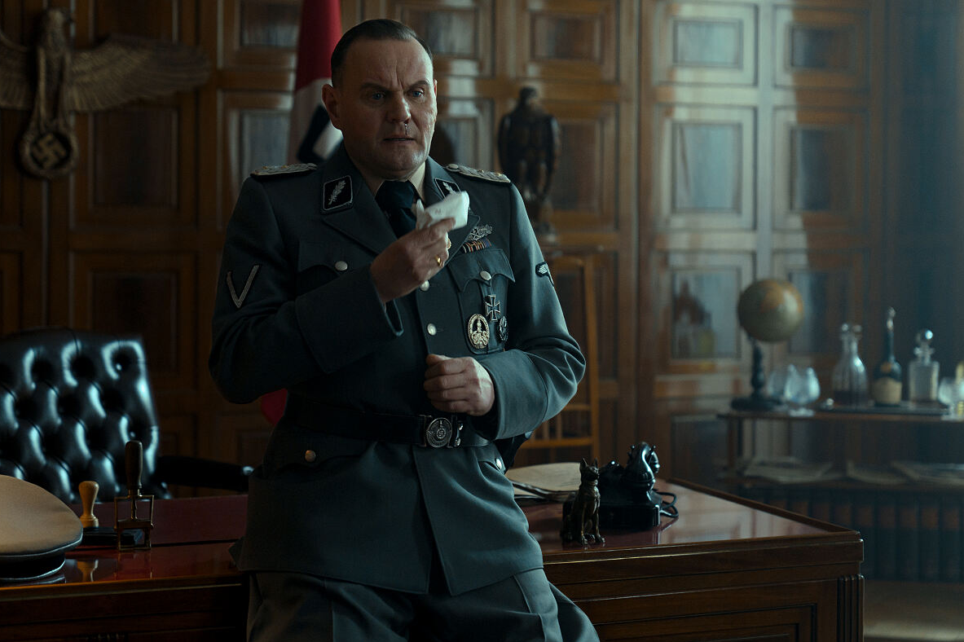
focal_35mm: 69
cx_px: 483
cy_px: 319
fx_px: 1847
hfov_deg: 29.3
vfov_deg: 19.7
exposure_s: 1/125
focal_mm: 68
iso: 1250
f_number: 2.8
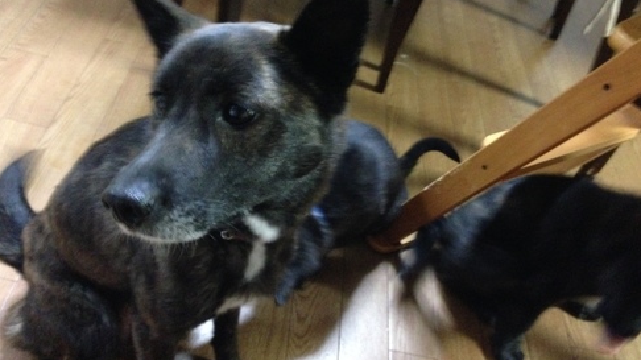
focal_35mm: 37
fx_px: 629
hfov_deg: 54.0
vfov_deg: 32.0
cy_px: 181
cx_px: 327
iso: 800
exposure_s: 1/15
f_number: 2.4
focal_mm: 4.12
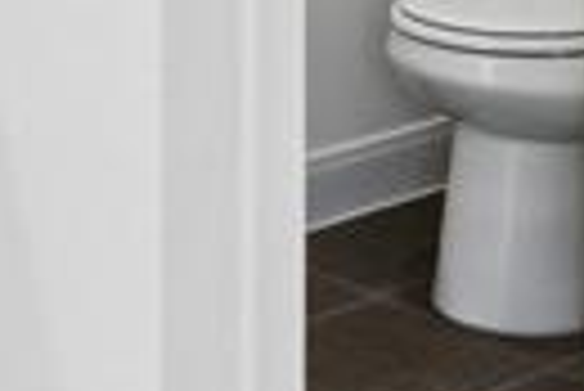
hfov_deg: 17.2
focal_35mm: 110
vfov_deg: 11.1
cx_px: -220
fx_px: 1786
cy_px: -452
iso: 100
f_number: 16
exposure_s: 1/2
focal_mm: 14
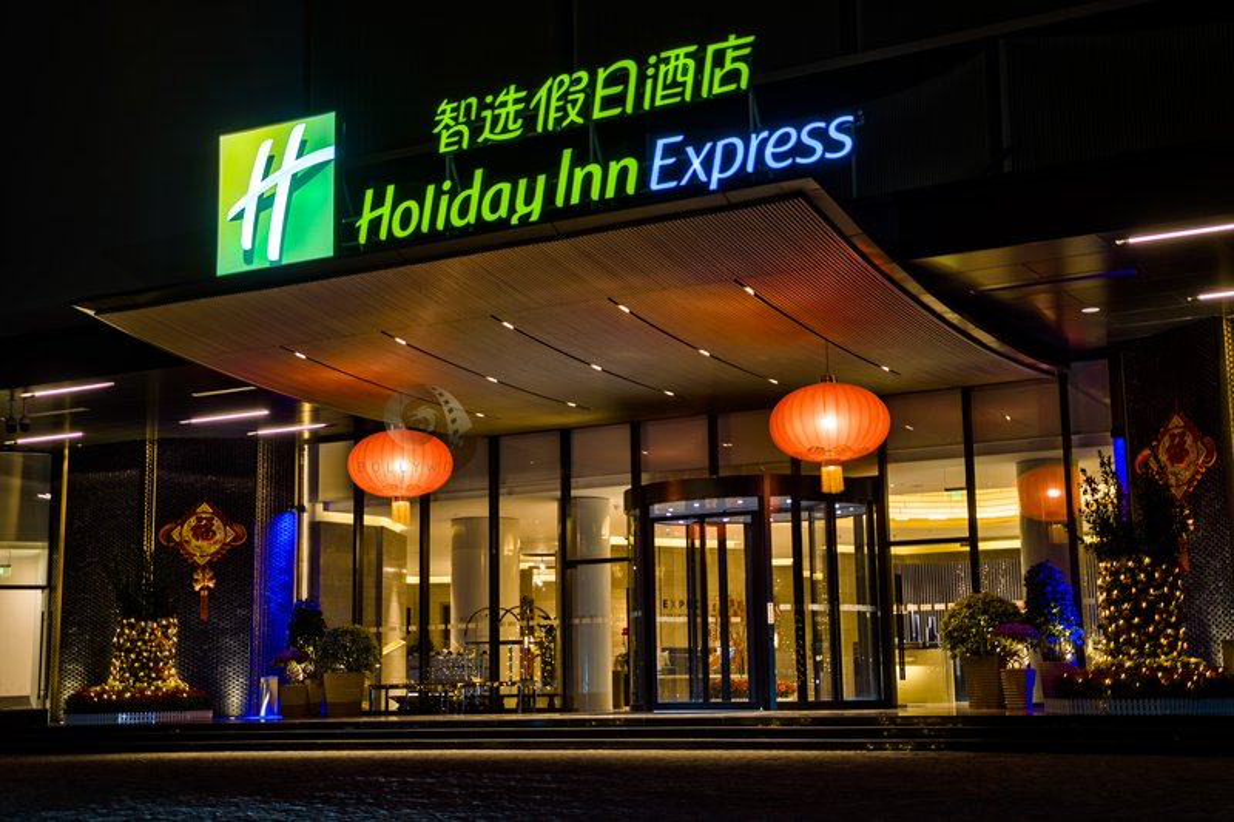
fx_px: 1816
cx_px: 617
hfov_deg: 37.5
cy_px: 411
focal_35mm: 53
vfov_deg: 25.5
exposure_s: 1/3200
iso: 400
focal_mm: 35
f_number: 1.8
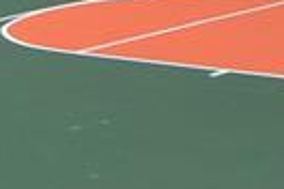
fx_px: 1190
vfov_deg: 8.6
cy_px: -191
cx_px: 99
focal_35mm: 151
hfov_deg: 13.6
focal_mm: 13
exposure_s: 1/250
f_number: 8
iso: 100
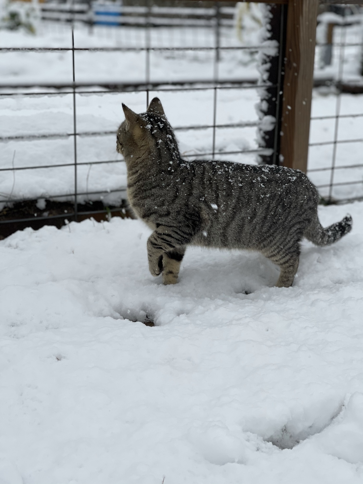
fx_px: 895
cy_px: 242
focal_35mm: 64
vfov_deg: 30.3
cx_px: 182
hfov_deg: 22.9
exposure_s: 1/121
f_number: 2.2
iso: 40
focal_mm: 7.5
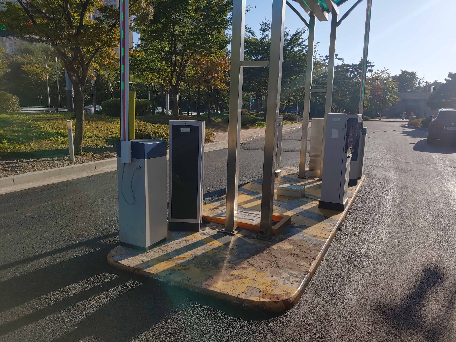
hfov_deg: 69.4
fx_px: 329
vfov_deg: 54.9
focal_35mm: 25
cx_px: 228
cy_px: 171
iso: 50
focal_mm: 4.23
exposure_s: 1/971
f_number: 1.5
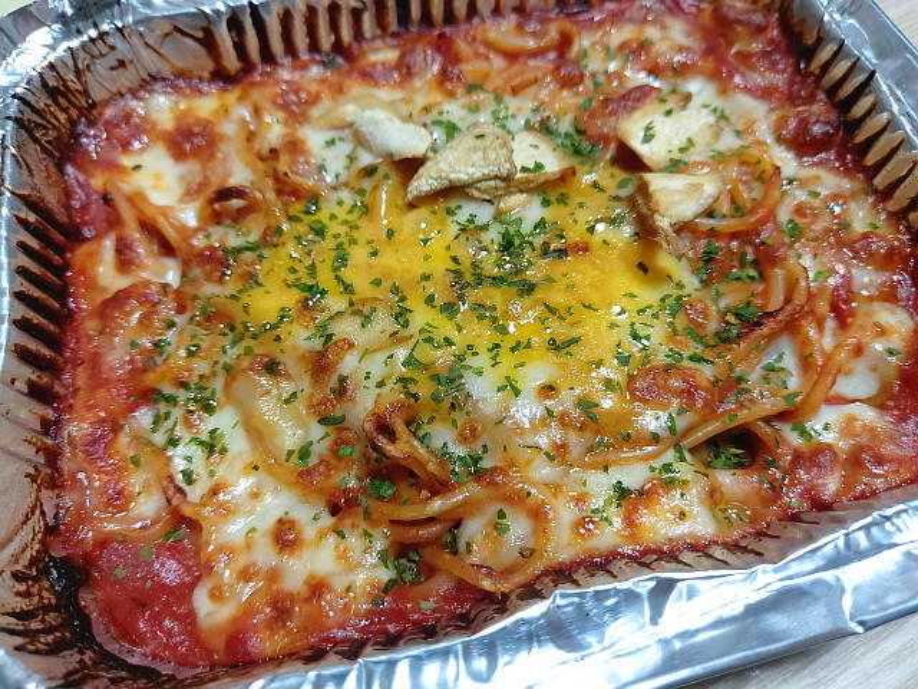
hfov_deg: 69.4
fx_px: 663
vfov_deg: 54.9
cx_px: 459
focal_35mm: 25
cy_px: 344
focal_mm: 4.58
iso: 160
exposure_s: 1/40
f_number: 2
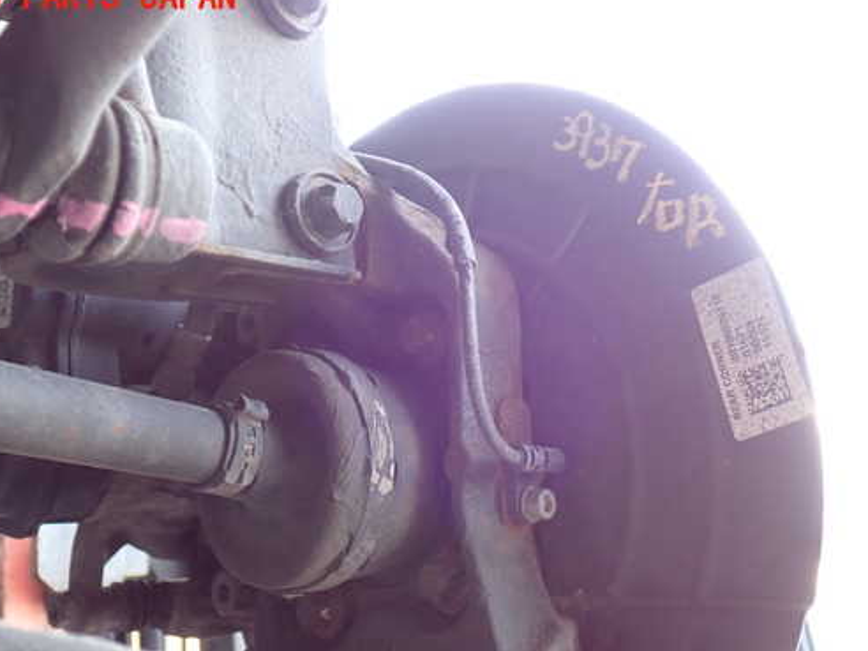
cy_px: 372
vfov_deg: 36.7
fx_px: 978
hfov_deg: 47.9
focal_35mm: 39
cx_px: 445
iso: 200
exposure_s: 1/50
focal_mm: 5.79
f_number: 2.4
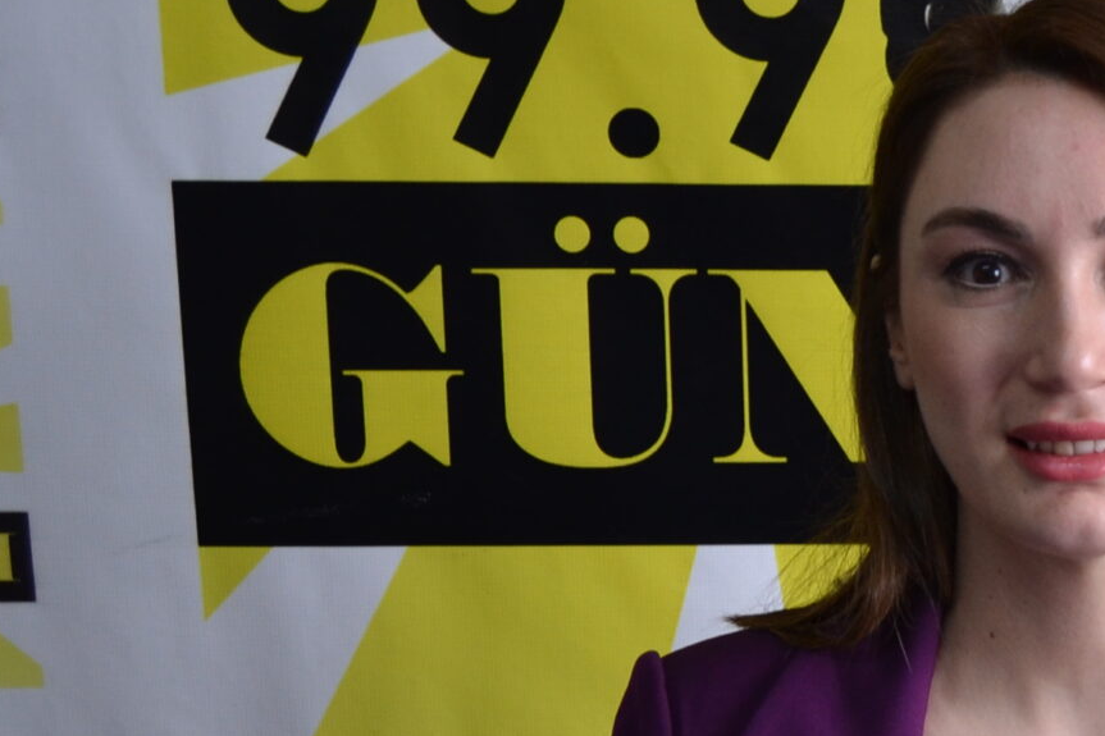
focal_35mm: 89
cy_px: 604
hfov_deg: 21.1
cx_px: 1364
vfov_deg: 15.2
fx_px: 2731
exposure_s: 1/80
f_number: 4.5
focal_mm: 20
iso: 400
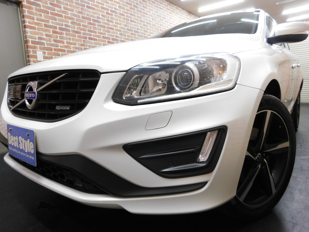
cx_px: 154
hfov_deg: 73.9
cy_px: 116
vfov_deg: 58.9
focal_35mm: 23
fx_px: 205
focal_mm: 4
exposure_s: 1/30
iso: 320
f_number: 3
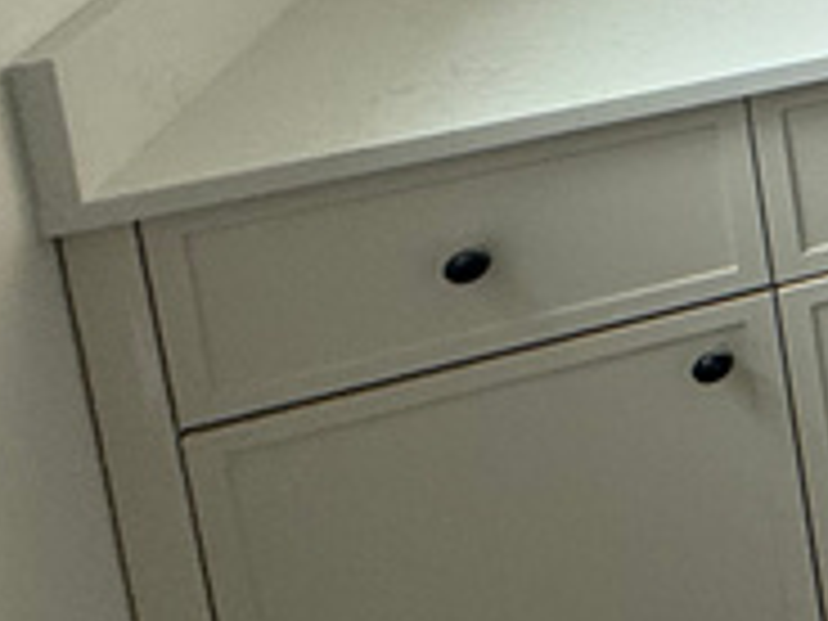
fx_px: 1866
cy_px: -526
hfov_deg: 13.1
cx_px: 2232
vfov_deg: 15.8
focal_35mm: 78
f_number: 2.2
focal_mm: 2.22
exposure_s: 1/99
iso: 50
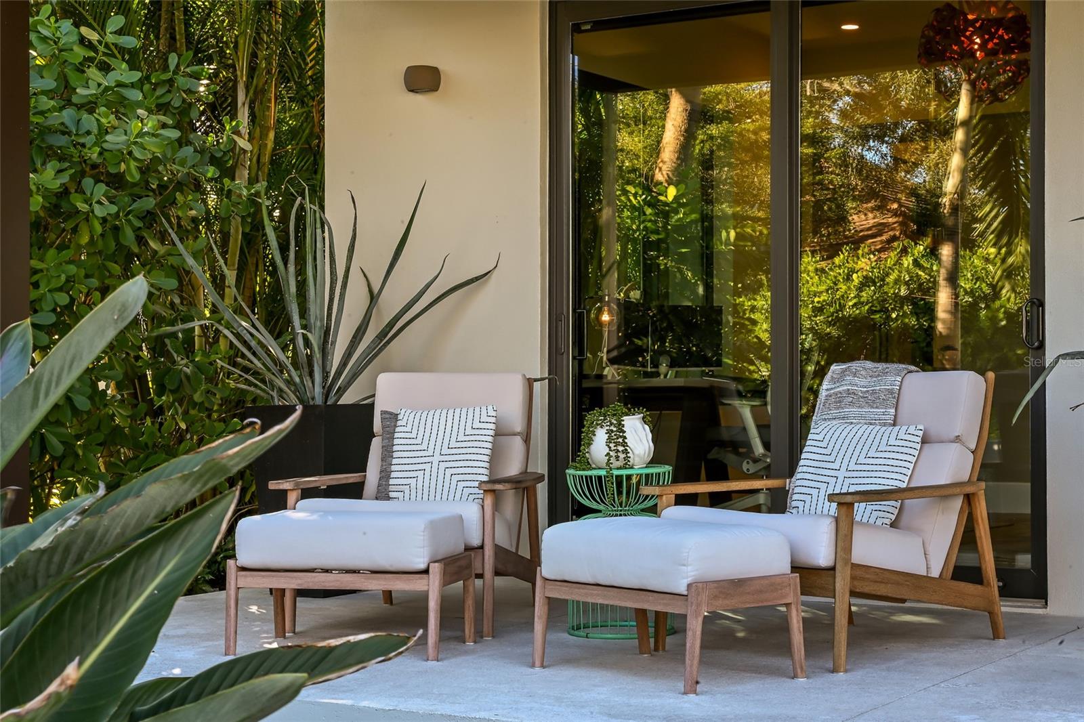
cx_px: 542
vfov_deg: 23.0
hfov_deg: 33.9
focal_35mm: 59
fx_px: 1776
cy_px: 361
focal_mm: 59
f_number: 22
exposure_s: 1/4
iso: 160
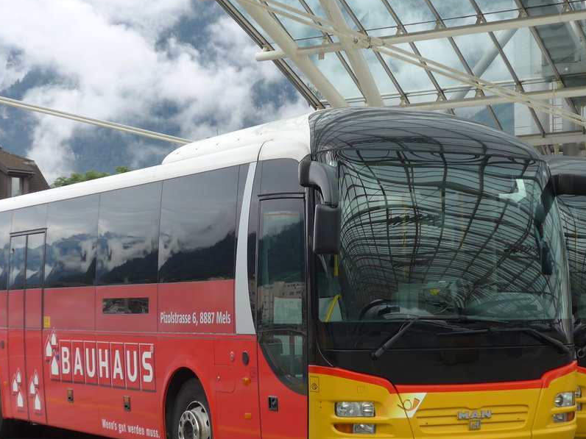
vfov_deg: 16.6
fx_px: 1507
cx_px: 292
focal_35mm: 89
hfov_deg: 22.0
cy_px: 250
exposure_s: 1/250
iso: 80
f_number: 3.5
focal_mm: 12
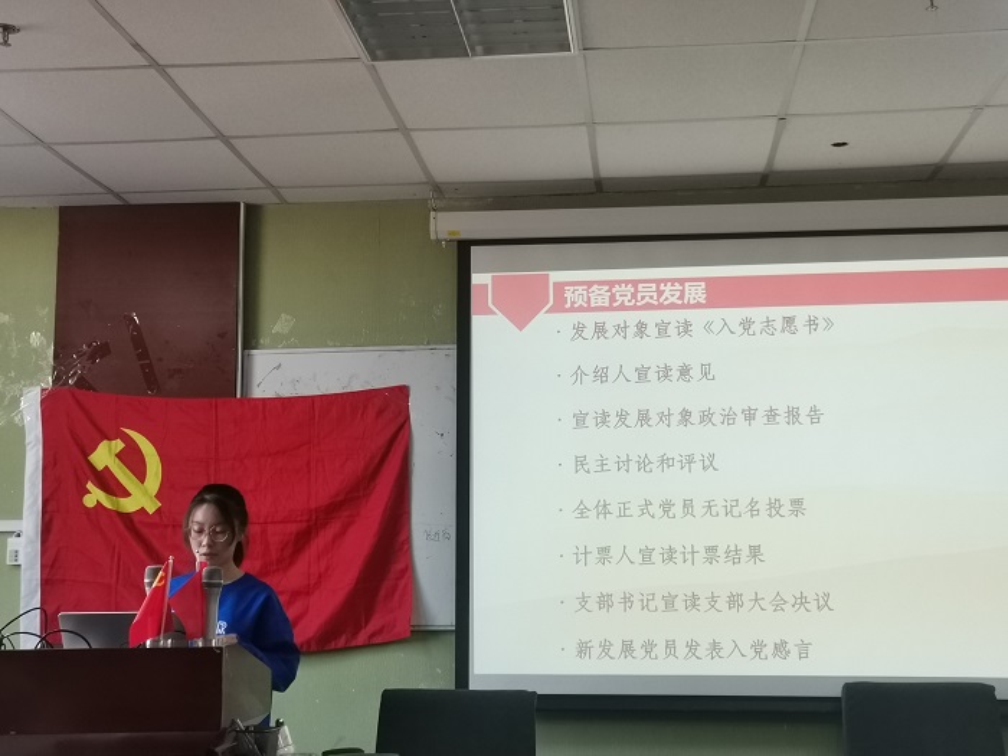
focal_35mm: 48
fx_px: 1398
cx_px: 504
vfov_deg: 30.3
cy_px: 378
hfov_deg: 39.7
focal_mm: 4.75
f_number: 1.8
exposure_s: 1/100
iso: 250
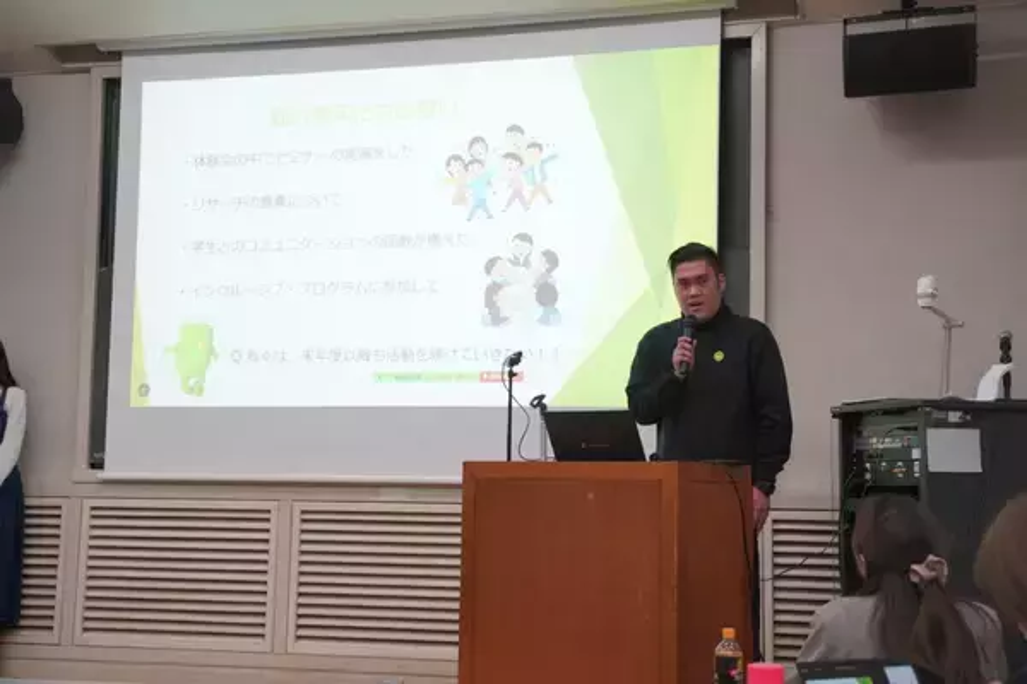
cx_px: 514
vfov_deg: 23.8
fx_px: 1626
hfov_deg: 35.1
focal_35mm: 57
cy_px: 342
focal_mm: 57
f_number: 4.5
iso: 800
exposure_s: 1/160
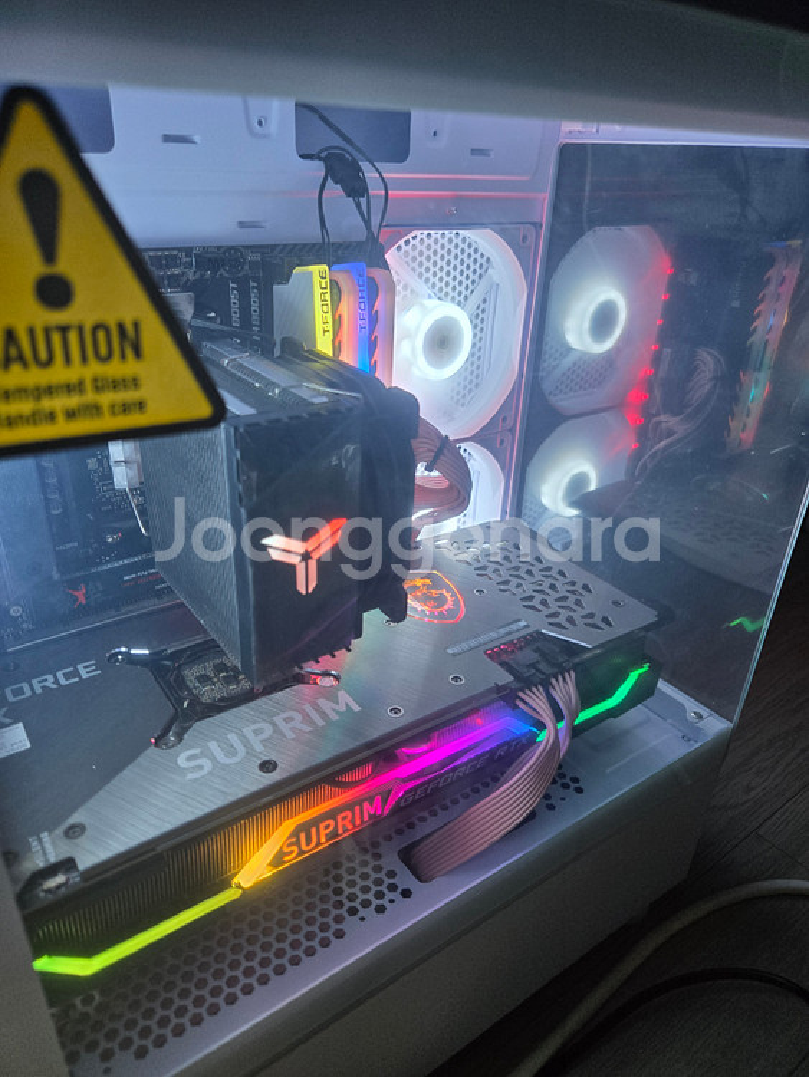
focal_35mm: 23
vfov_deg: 73.9
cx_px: 404
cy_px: 538
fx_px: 716
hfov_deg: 58.9
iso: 200
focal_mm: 5.4
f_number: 1.8
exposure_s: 1/120
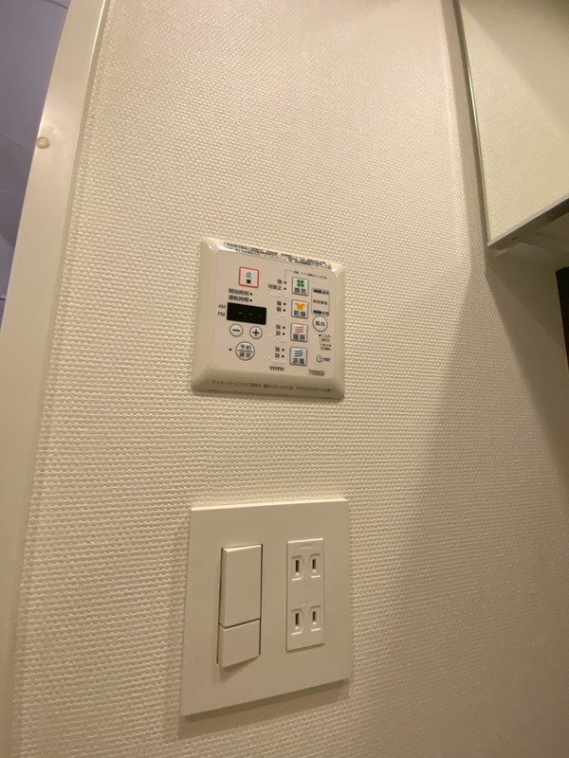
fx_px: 285
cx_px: 284
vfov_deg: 106.2
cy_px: 379
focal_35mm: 13
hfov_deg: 89.9
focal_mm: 1.54
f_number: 2.4
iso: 200
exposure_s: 1/100
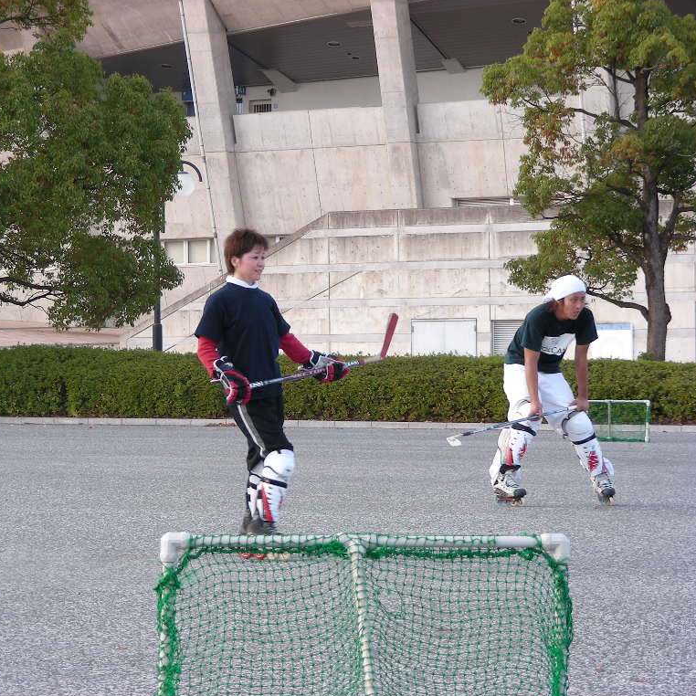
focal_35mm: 152
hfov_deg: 11.5
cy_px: 349
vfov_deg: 11.5
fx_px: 3458
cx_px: 264
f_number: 3.5
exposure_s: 1/65.7
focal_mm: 21.3
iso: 50
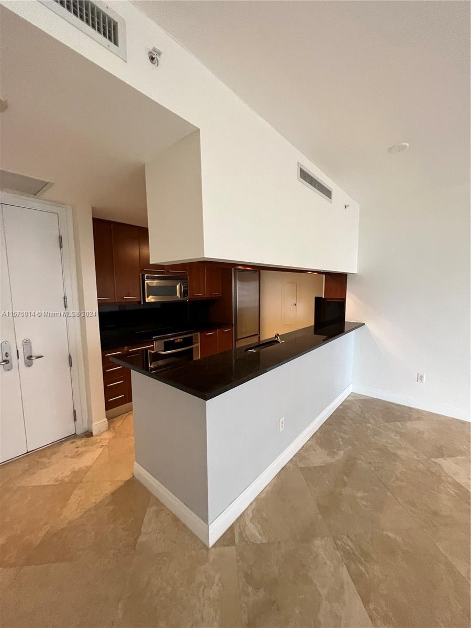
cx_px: 236
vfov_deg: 106.2
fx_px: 236
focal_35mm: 13
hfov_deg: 89.9
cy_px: 314
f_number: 1.8
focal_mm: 1.57
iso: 400
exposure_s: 1/60
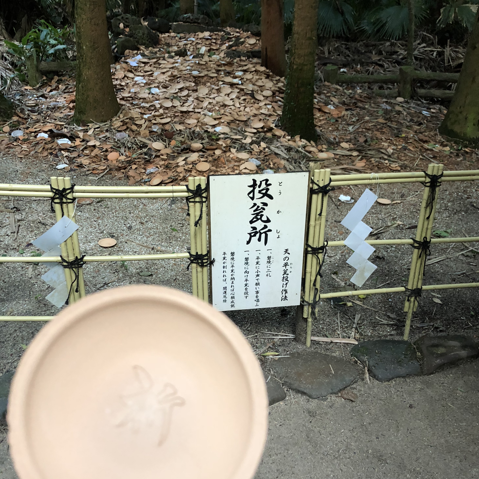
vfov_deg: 48.1
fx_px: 532
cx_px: 242
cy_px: 290
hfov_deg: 48.4
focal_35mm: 34
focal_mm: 3.99
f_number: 1.8
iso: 80
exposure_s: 1/15
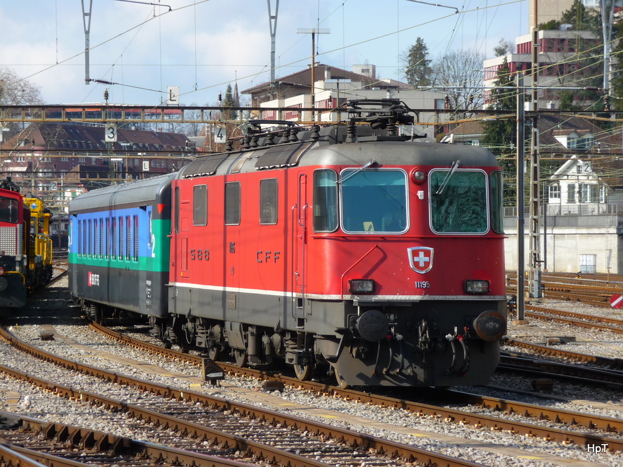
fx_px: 3060
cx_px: 312
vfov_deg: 8.7
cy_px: 234
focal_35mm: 170
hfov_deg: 11.6
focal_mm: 29.1
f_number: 4.8
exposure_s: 1/400
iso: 100
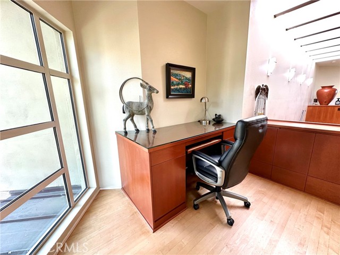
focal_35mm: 14
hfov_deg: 102.1
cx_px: 170
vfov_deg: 85.7
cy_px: 128
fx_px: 138
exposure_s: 1/120
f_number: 2.2
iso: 200
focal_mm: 2.22
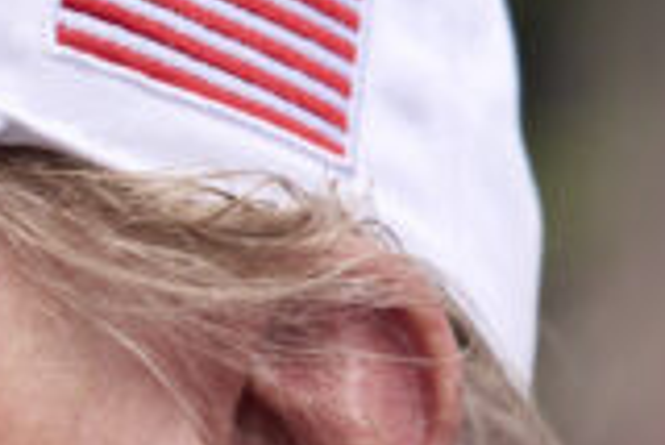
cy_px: 509
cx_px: -657
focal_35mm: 280
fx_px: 5177
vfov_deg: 4.9
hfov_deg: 7.1
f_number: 2.8
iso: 400
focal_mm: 70
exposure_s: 1/3200
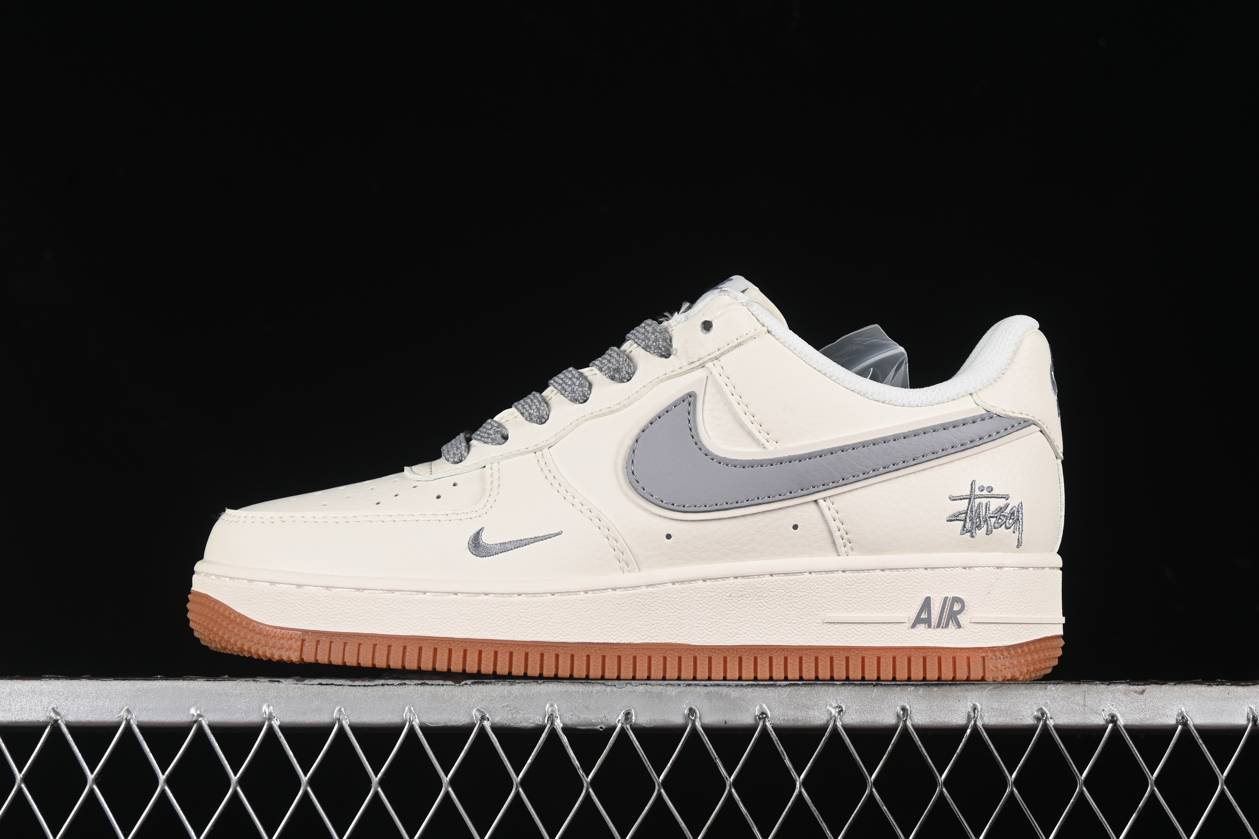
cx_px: 630
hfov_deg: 27.0
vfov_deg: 18.2
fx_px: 2623
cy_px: 420
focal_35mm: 75
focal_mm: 50
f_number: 8
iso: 160
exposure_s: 1/80
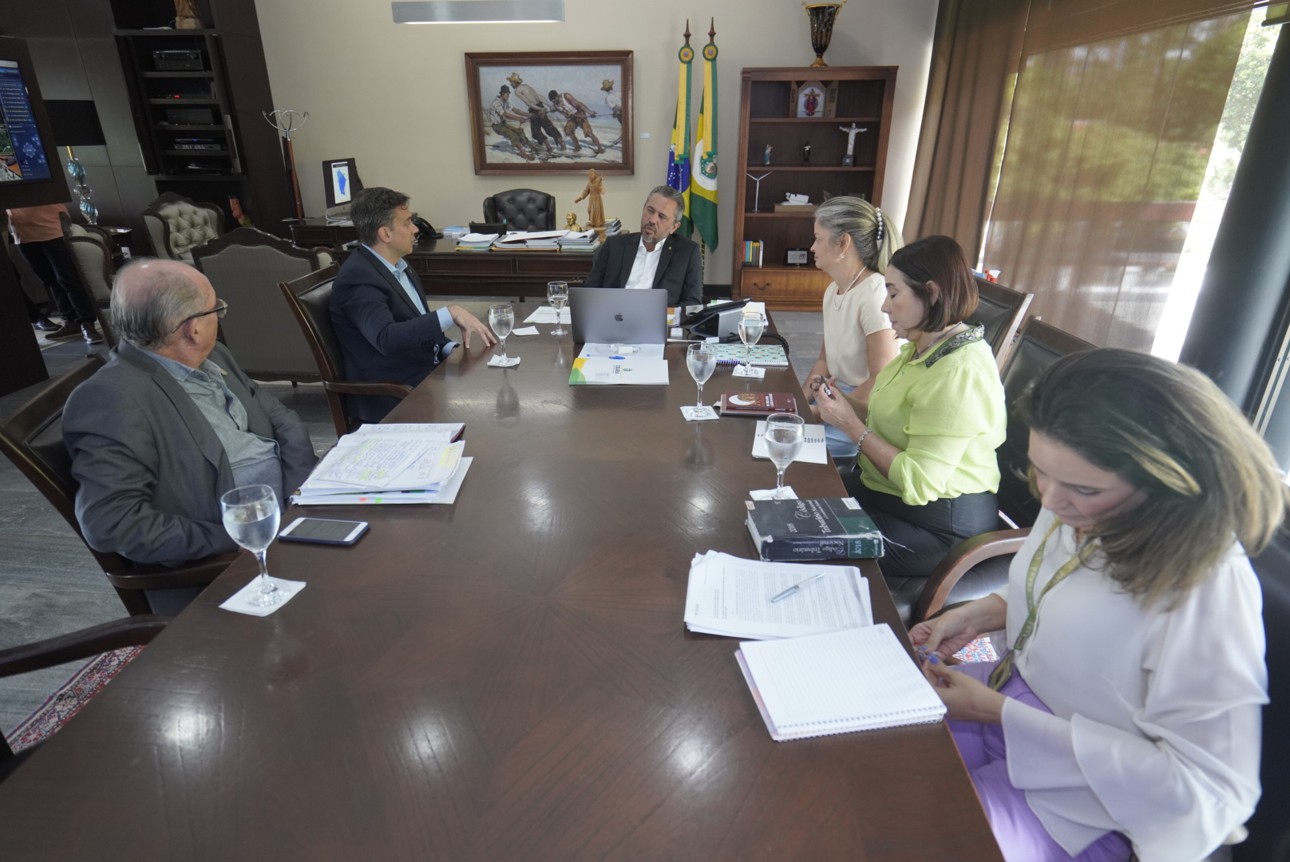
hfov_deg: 83.9
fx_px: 717
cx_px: 645
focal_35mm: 20
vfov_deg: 62.0
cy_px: 431
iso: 1600
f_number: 4
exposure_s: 1/200
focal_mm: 20
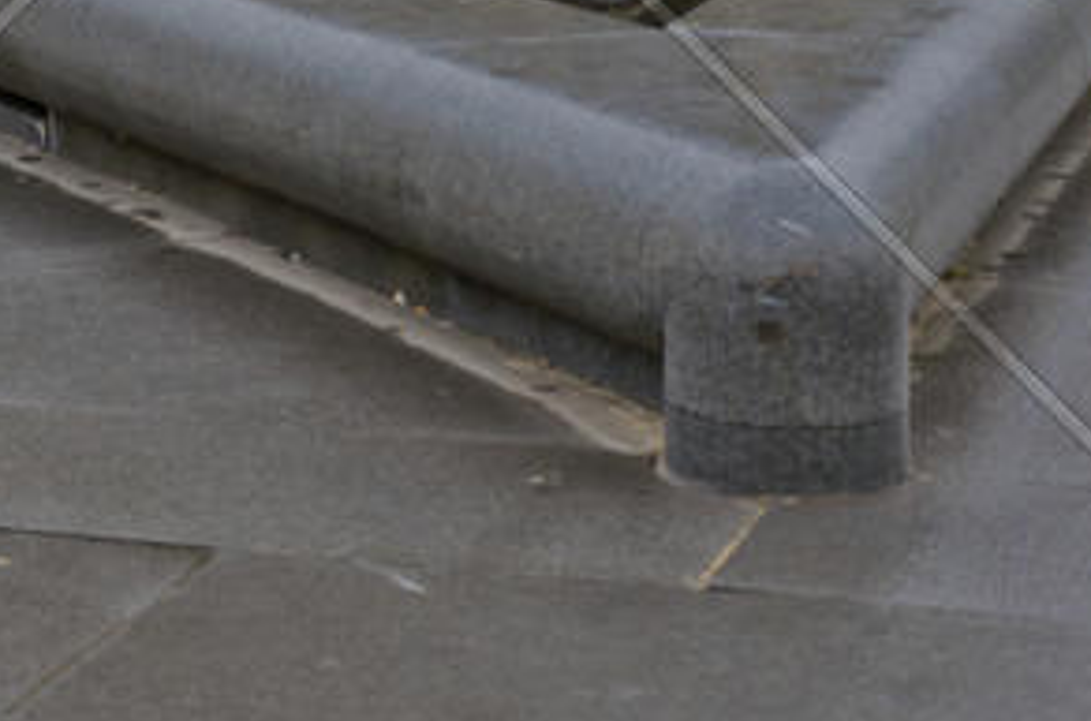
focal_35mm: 126
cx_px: 333
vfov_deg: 10.5
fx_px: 3808
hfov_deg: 16.3
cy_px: -314
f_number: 3.5
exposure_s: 1/500
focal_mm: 28
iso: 250
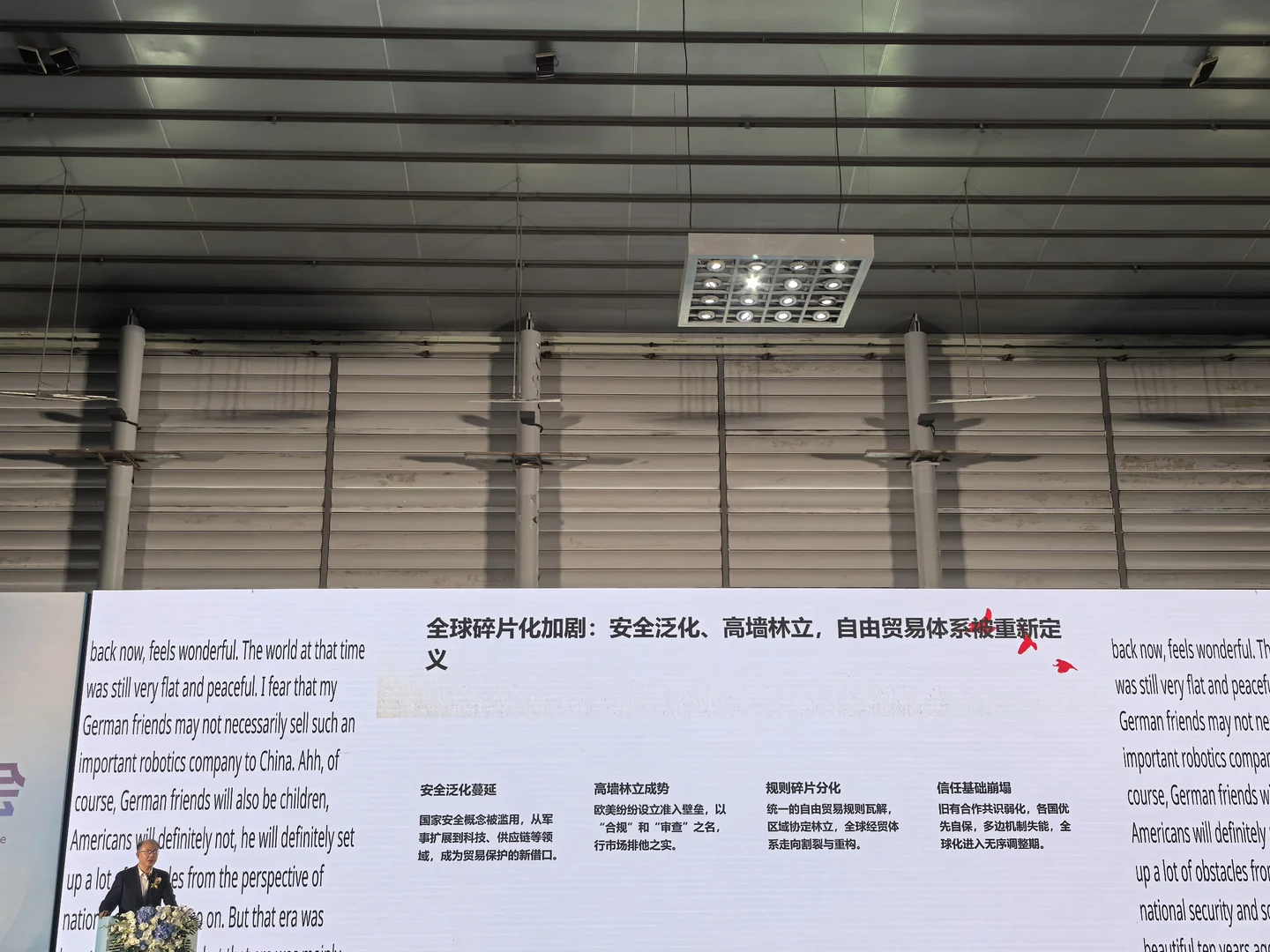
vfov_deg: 35.1
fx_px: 1504
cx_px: 635
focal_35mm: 41
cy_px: 476
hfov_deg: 45.8
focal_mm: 5.75
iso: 125
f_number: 2
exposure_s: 1/100
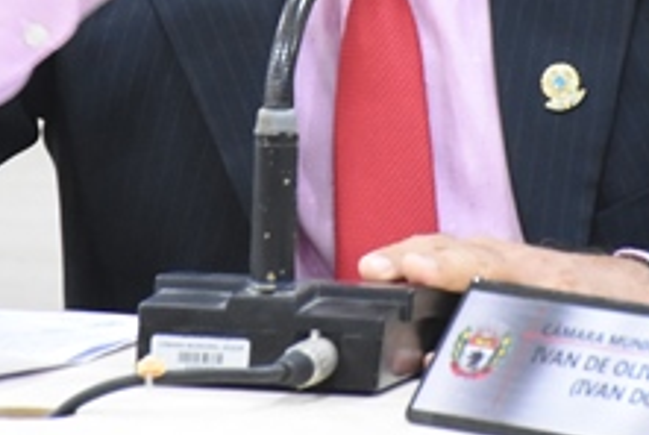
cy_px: -103
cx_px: 317
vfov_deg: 2.3
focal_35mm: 608
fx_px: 10975
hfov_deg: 3.4
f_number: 5.6
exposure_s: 1/30
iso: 4000
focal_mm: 140
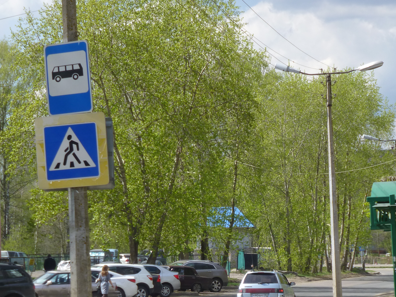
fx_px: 1887
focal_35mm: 165
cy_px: 230
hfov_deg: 12.0
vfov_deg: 9.0
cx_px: 247
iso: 100
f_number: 5.3
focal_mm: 18.2
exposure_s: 1/400
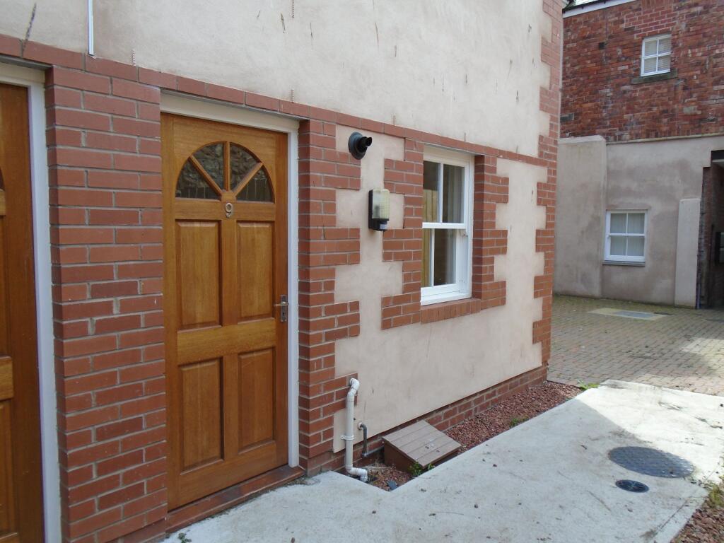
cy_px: 272
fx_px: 544
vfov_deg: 53.1
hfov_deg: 67.3
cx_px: 362
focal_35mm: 26
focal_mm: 4.6
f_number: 3.2
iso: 100
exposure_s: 1/250
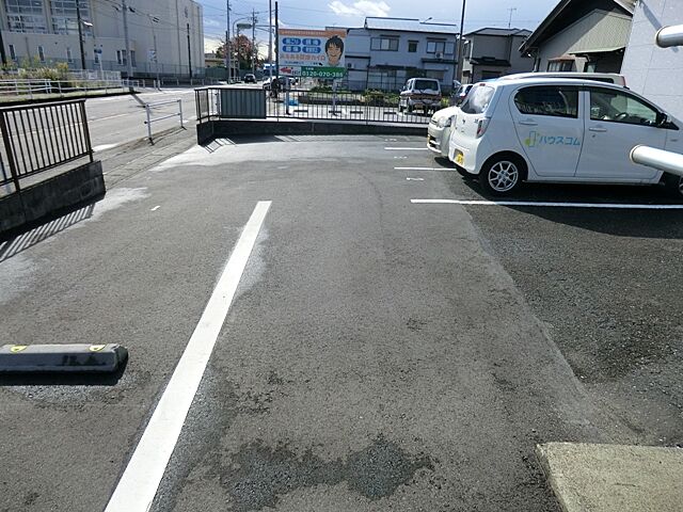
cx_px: 342
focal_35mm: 24
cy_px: 256
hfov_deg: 71.6
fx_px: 474
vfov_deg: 56.8
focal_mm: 4.3
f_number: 7.5
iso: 80
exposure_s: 1/200
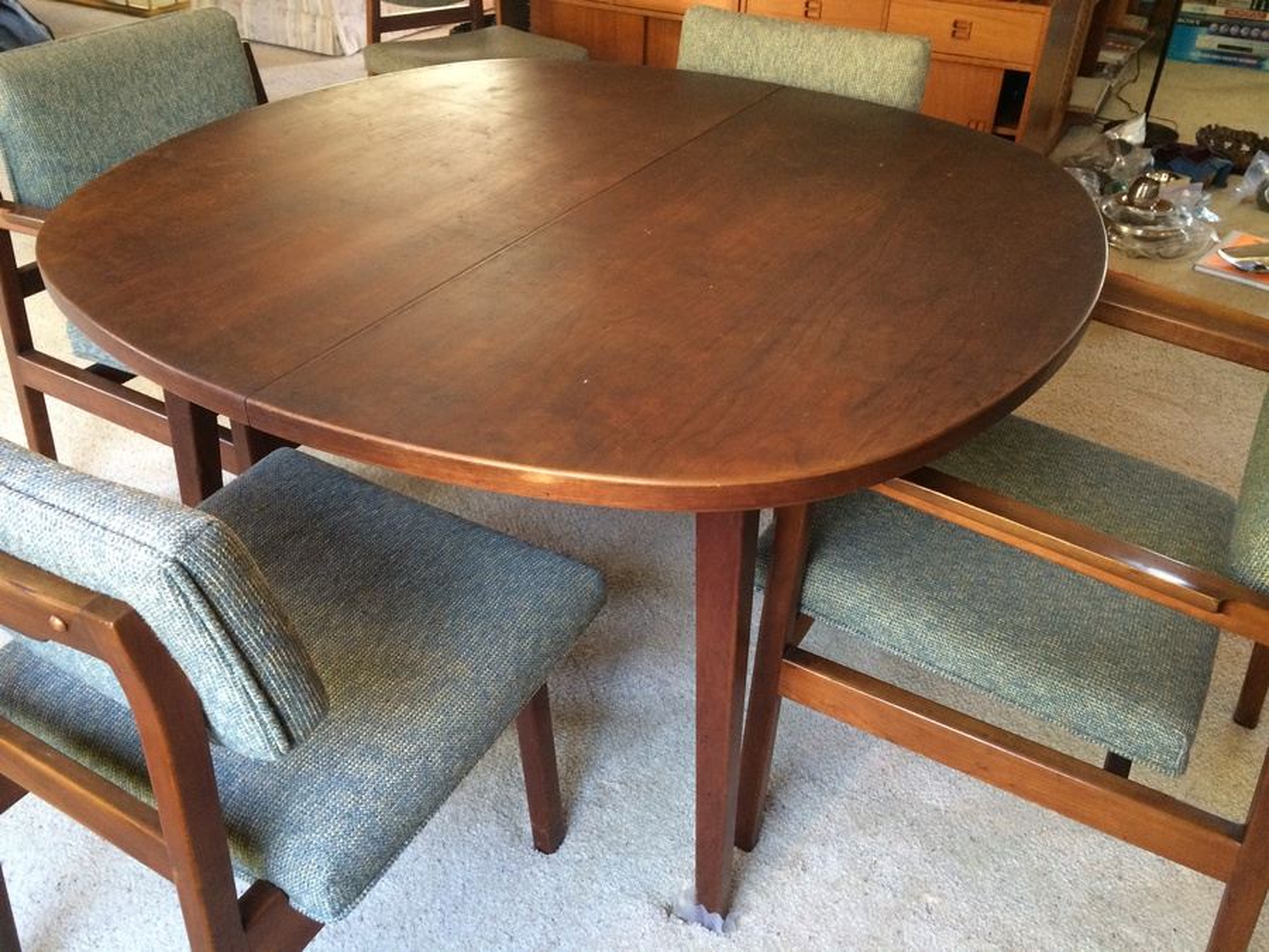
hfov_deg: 60.0
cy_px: 476
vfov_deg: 46.8
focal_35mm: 30
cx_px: 634
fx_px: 1100
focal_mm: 4.12
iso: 200
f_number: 2.2
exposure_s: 1/30
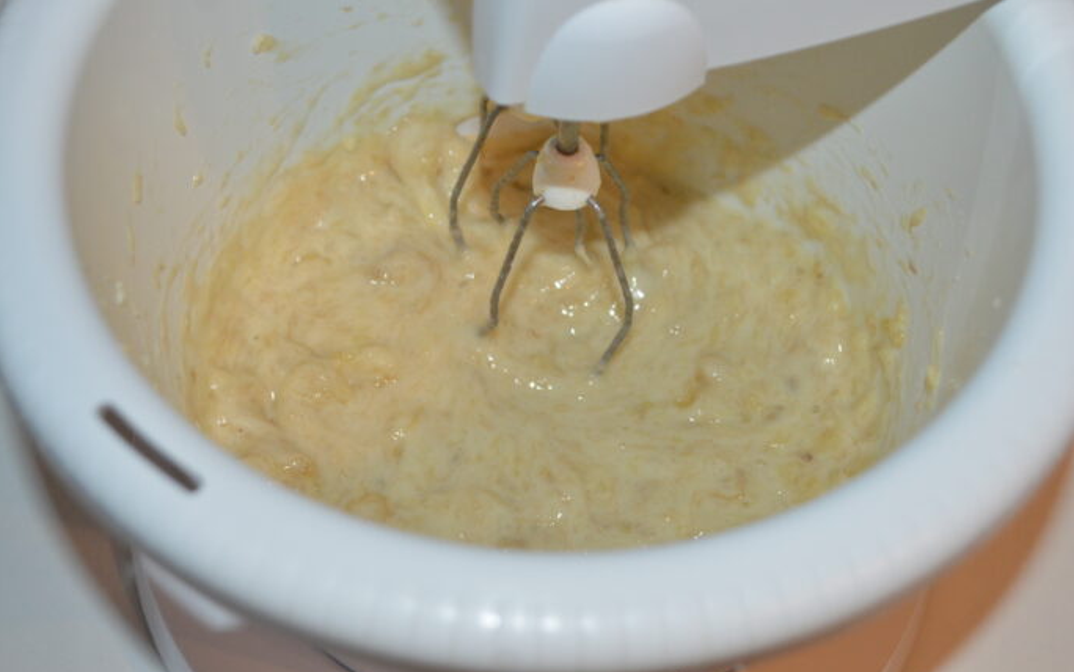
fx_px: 1464
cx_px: 546
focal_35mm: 50
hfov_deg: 40.3
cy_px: 315
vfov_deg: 25.8
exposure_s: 1/60
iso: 900
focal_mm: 32
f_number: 4.8
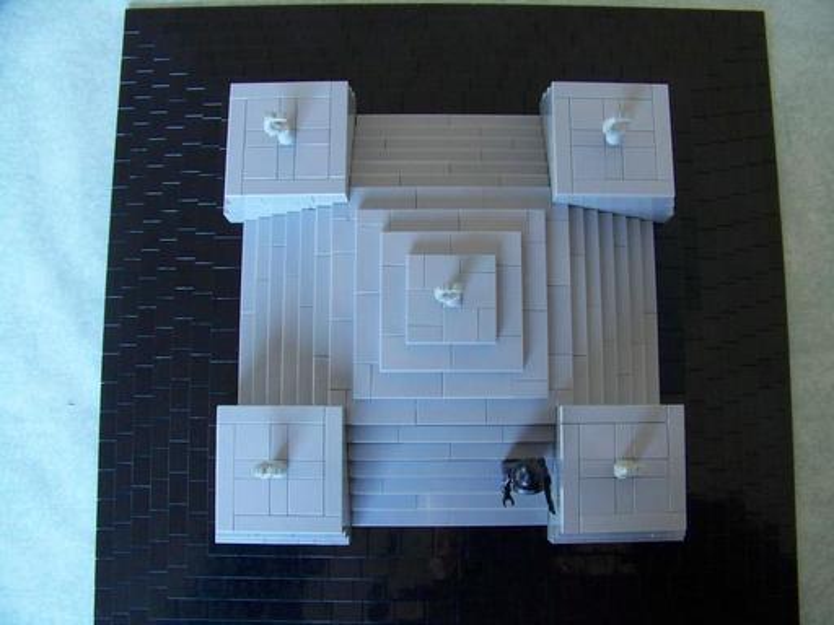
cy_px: 312
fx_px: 867
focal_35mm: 36
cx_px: 417
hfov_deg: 51.4
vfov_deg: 39.7
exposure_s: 1/10
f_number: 3.6
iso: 200
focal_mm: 5.85
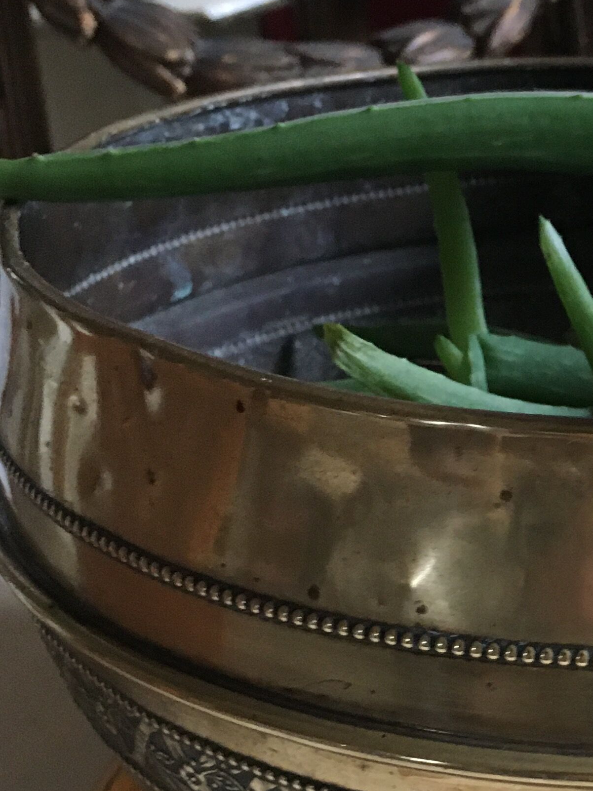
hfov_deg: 19.1
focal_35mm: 73
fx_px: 1668
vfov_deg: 26.5
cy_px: 540
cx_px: 691
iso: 200
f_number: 2.2
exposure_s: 1/17
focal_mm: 4.15
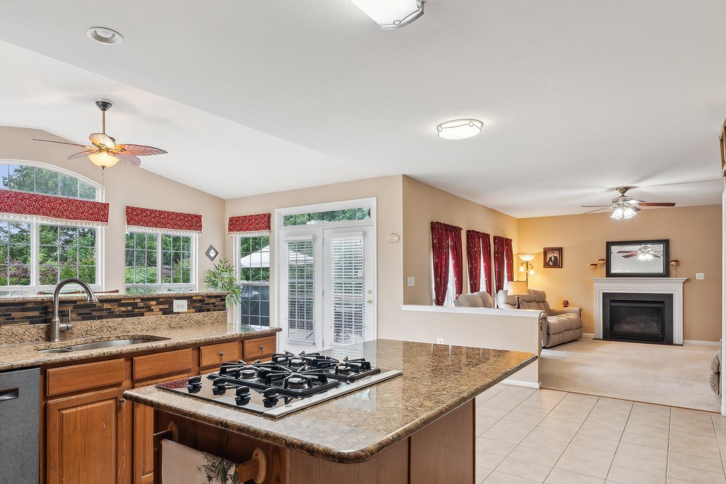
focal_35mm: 23
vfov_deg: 54.6
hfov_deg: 75.7
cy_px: 295
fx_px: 464
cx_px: 312
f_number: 8
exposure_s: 1/25
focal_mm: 16
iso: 500
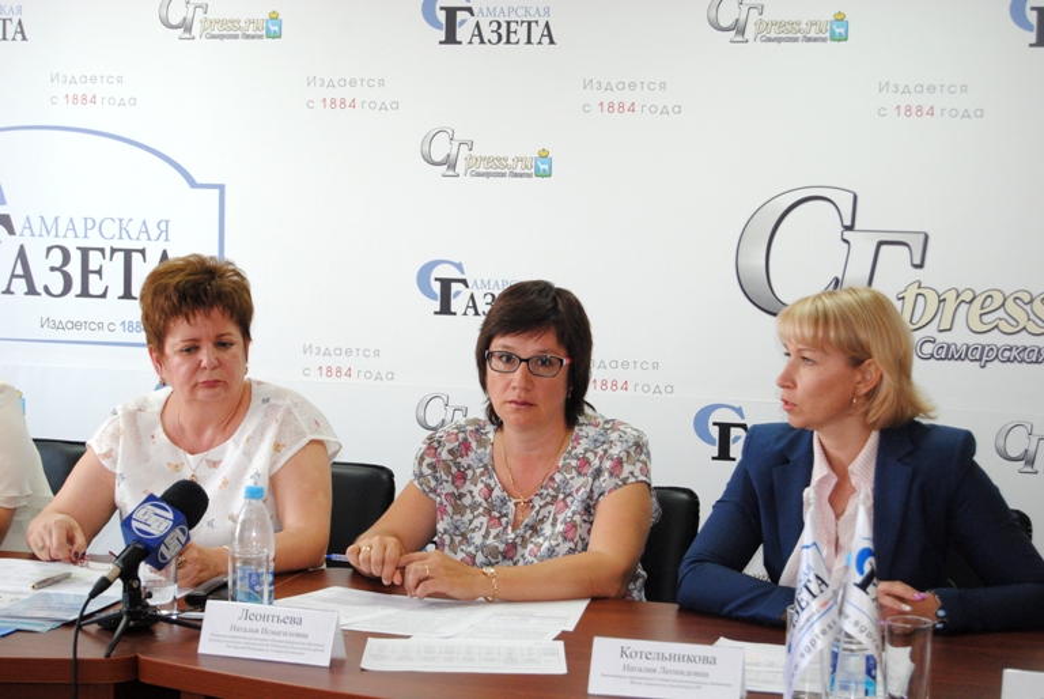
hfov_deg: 26.0
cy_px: 350
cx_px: 522
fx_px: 2265
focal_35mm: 78
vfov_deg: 17.5
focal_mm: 52
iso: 800
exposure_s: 1/80
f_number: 5.6
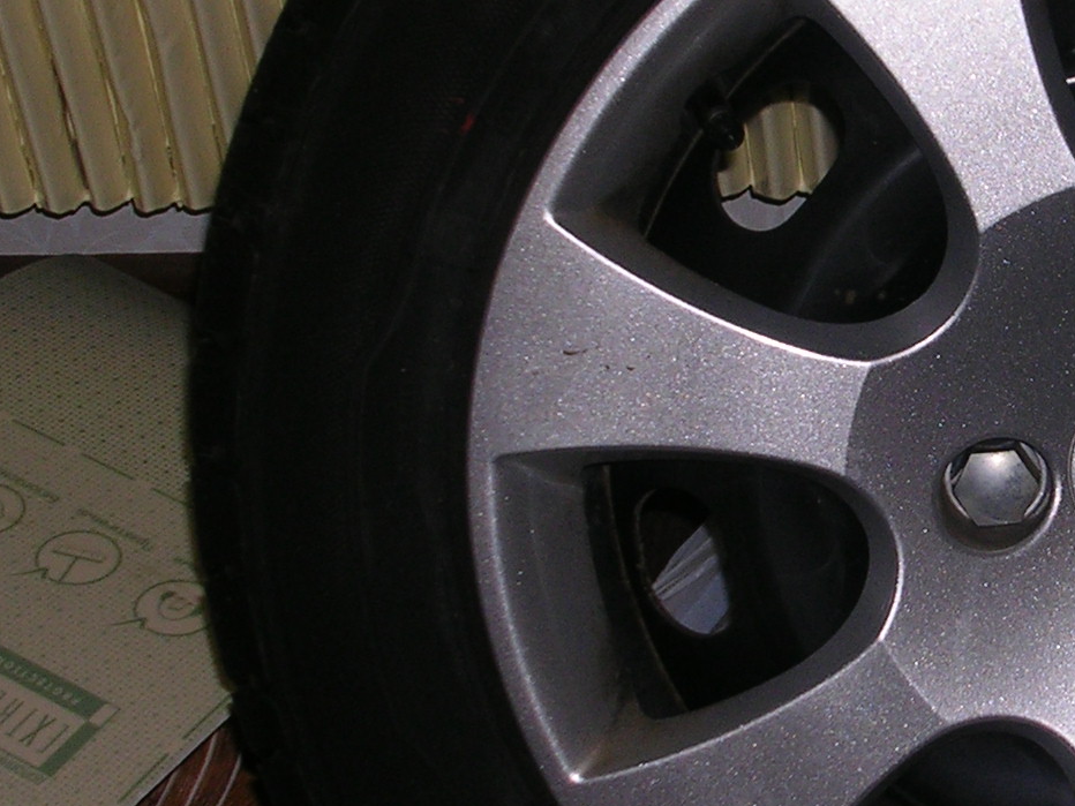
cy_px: 351
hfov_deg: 15.7
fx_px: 3820
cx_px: 1117
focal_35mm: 123
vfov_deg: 12.0
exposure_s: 1/60.1
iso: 50
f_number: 3.3
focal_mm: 8.5
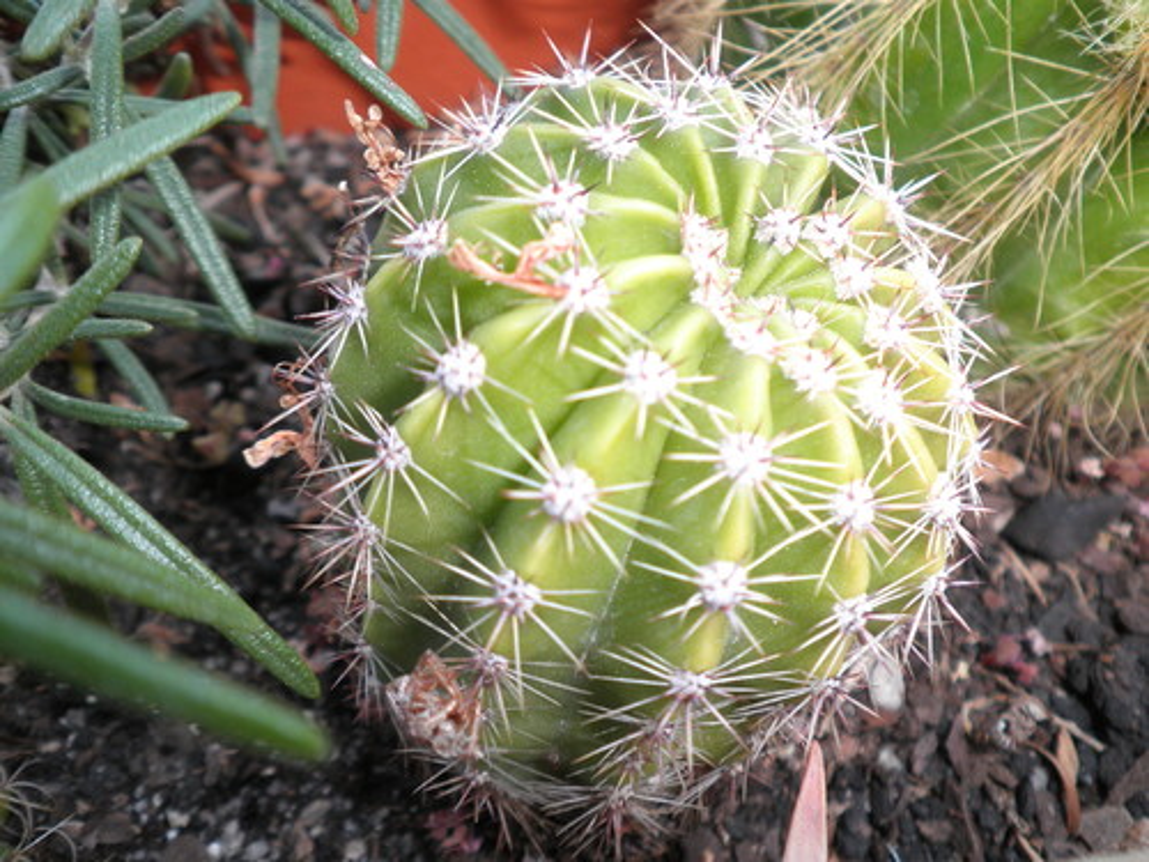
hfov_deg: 67.3
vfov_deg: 53.1
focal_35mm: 26
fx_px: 863
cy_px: 431
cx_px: 574
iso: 64
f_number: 2.6
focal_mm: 4.7
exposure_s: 1/30
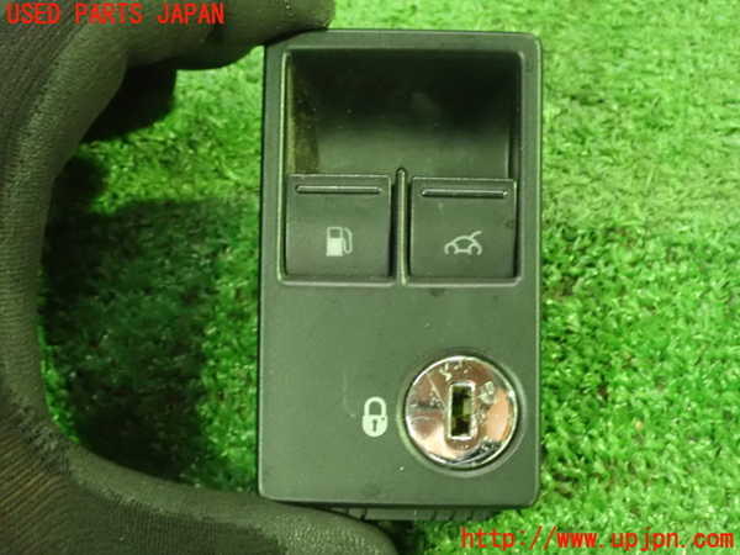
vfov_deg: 14.8
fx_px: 2138
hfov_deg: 19.6
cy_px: 278
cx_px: 370
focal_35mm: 100
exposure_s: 1/13
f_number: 4.9
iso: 1600
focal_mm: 18
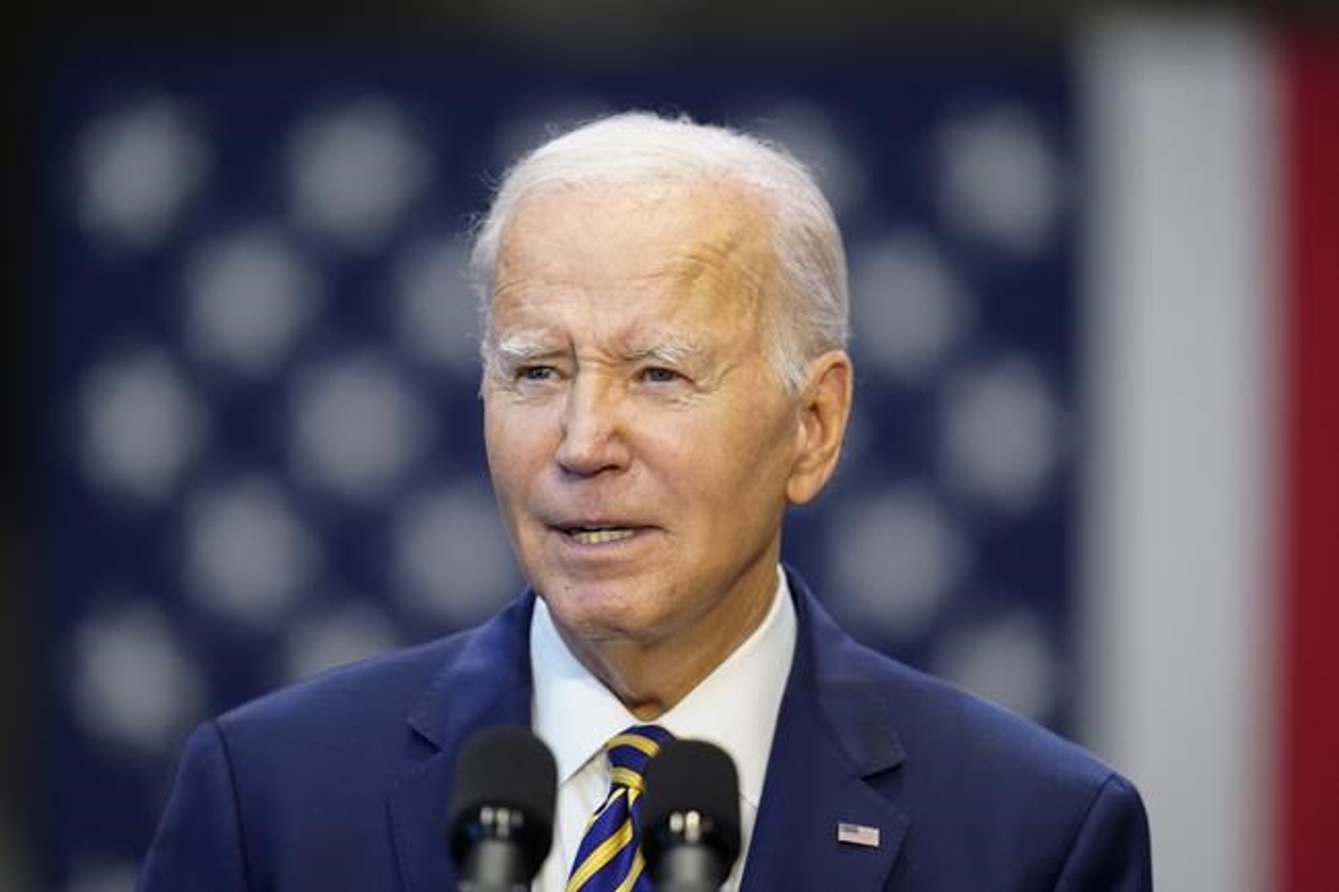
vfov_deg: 3.4
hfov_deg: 5.2
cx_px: 670
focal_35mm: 400
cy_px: 446
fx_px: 14873
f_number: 2.8
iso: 5000
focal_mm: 400
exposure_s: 1/640
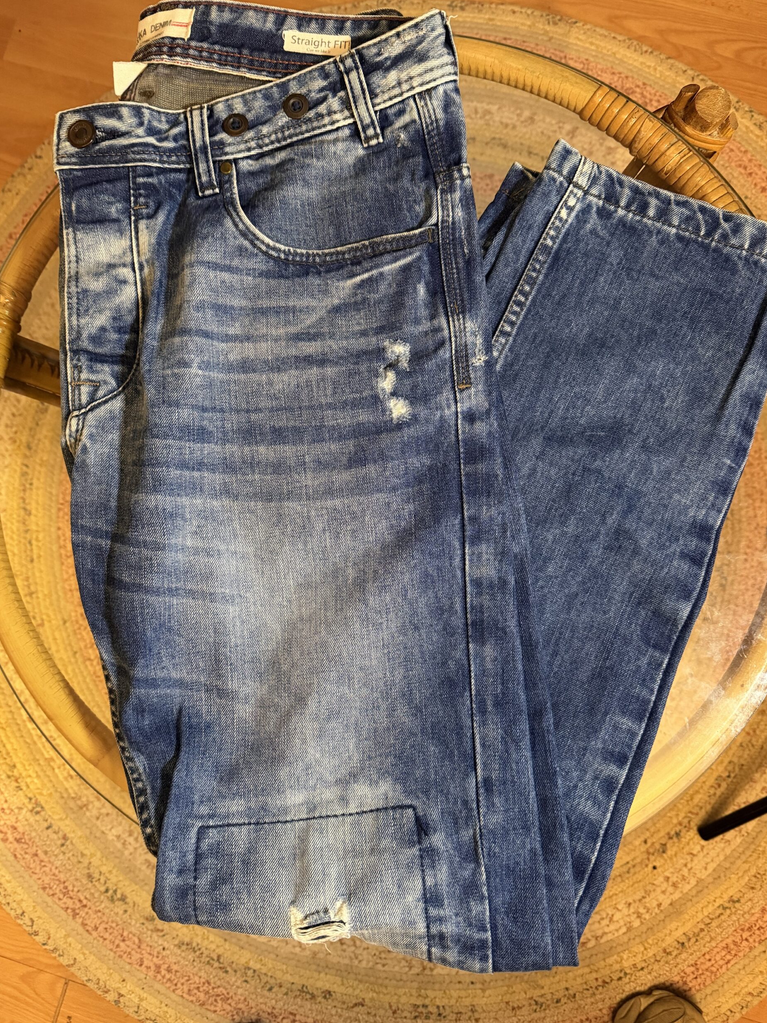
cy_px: 491
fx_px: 739
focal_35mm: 25
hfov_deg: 54.9
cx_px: 372
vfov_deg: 69.4
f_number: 1.78
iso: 640
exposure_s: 1/33
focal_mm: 6.76
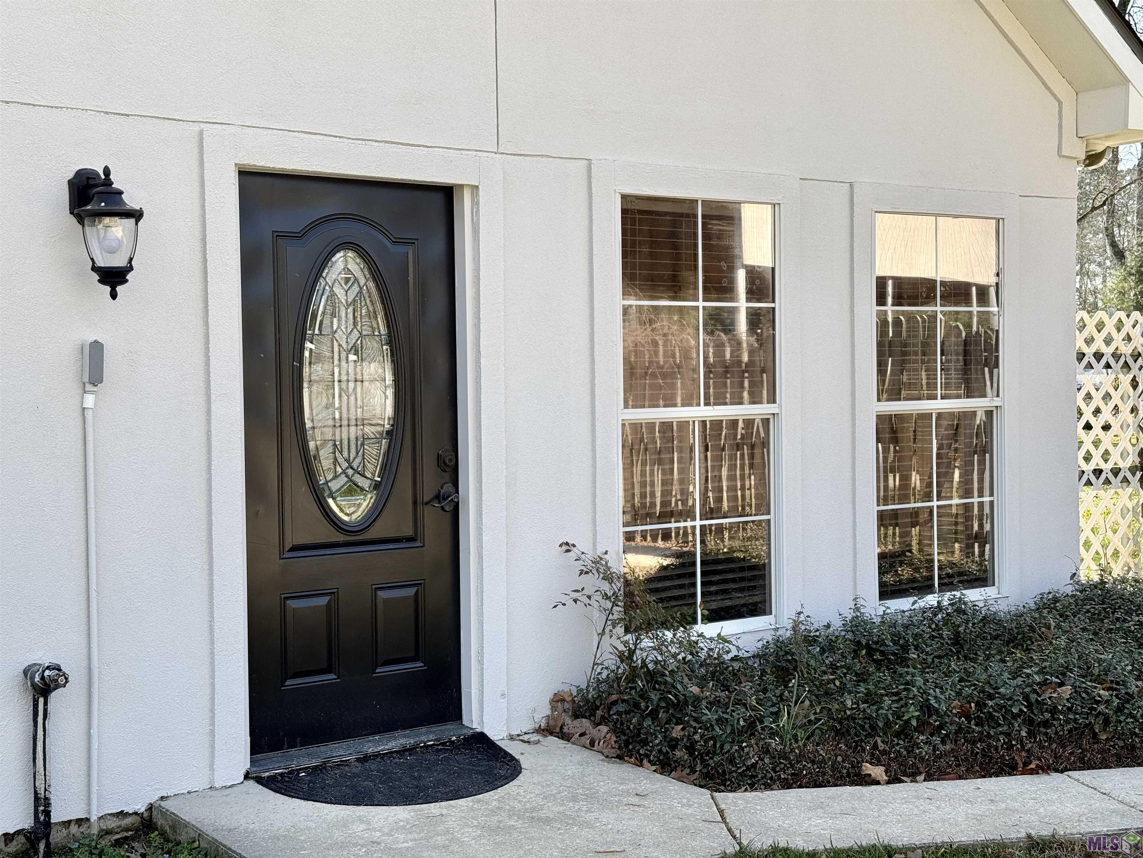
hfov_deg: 39.7
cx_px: 572
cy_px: 429
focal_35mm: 48
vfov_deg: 30.3
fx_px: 1585
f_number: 1.78
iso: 80
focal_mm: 6.76
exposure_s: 1/951
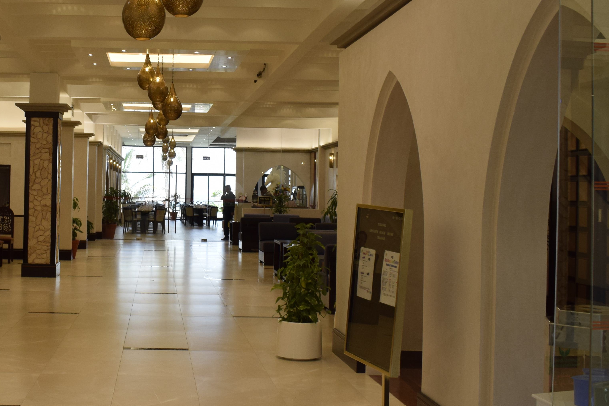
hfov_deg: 36.6
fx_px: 897
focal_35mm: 53
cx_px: 152
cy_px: 166
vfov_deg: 25.5
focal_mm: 18
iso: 400
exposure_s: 1/125
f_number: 5.6
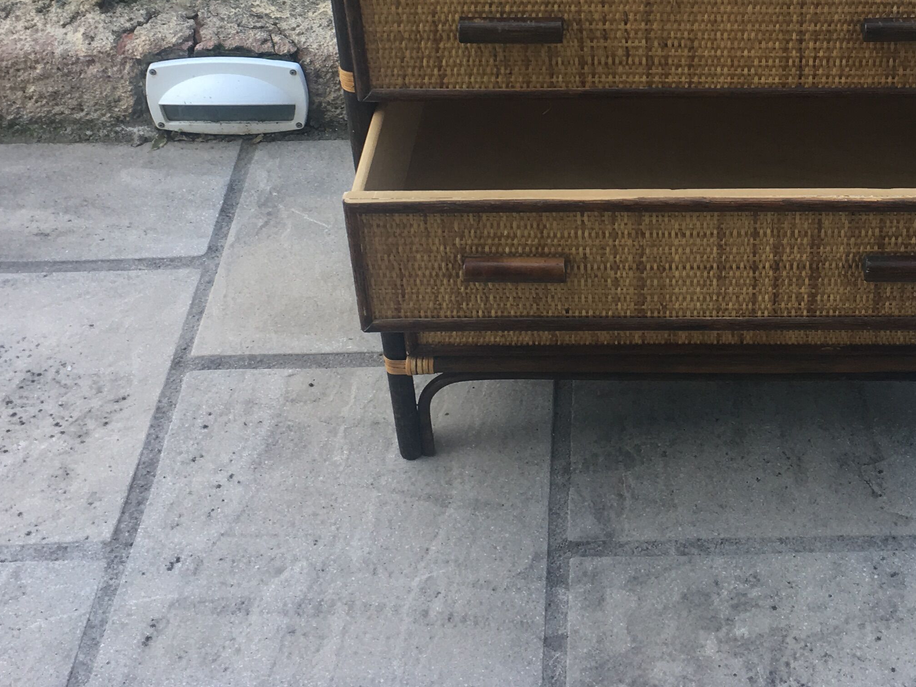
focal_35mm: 58
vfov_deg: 24.3
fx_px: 1535
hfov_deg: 32.7
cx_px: 658
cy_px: 30
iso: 25
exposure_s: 1/100
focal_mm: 4.15
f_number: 2.2
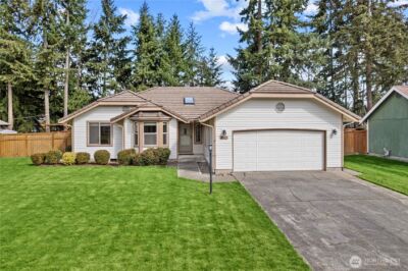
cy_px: 136
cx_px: 204
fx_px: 249
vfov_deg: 57.1
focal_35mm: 22
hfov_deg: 78.6
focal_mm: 8.38
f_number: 2.8
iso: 100
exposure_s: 1/160
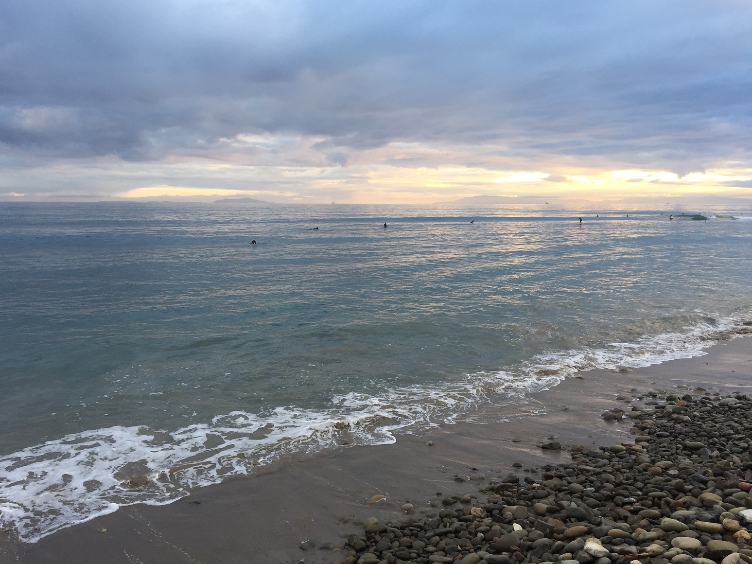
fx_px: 652
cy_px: 281
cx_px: 366
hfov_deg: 60.0
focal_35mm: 30
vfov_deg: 46.8
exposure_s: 1/120
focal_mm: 4.15
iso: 40
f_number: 2.2
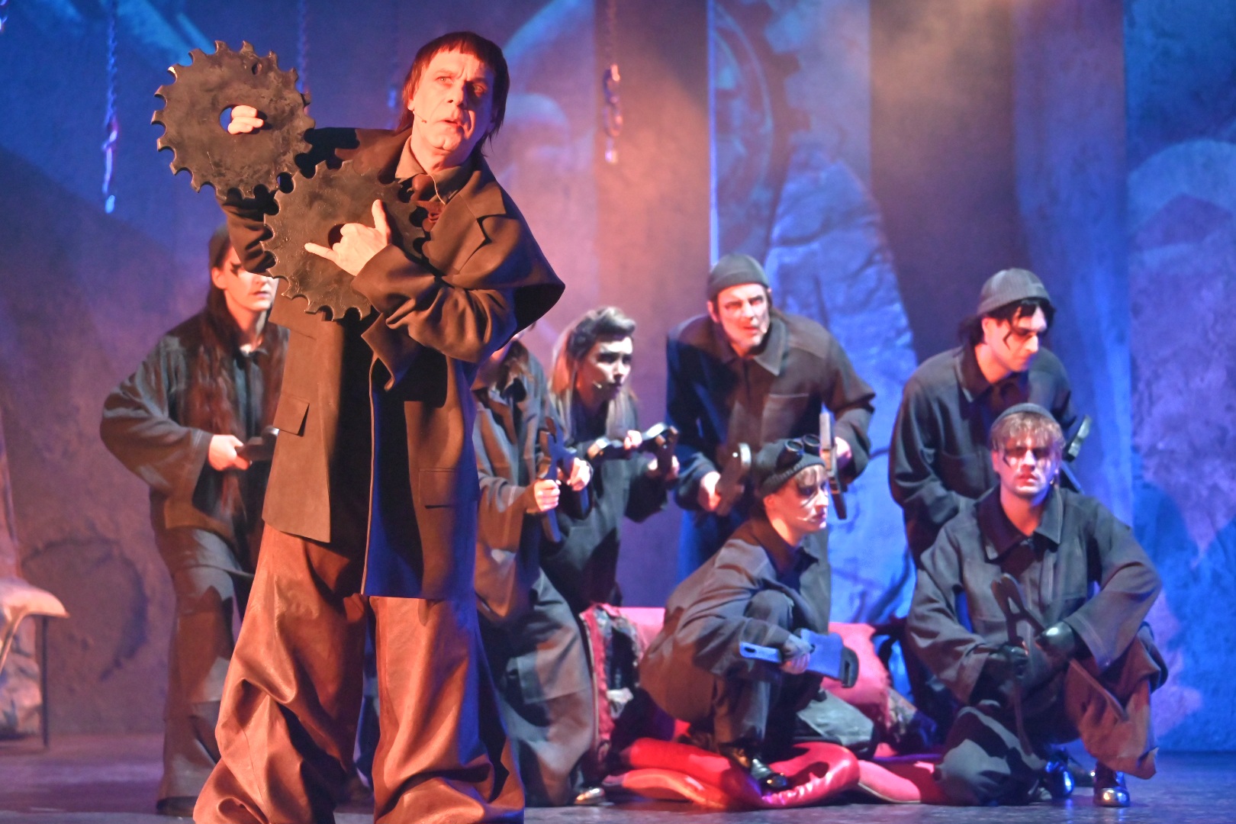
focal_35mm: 70
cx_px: 618
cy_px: 412
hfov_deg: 28.8
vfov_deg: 19.5
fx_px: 2403
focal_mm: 70
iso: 6400
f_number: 2.8
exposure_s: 1/200
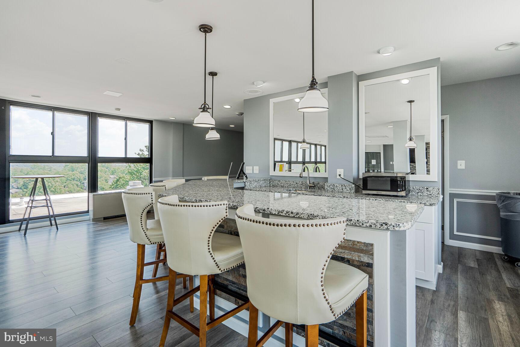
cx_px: 260
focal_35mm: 16
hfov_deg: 96.7
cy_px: 174
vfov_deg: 73.7
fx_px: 231
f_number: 8
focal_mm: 16
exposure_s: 1/50
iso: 800
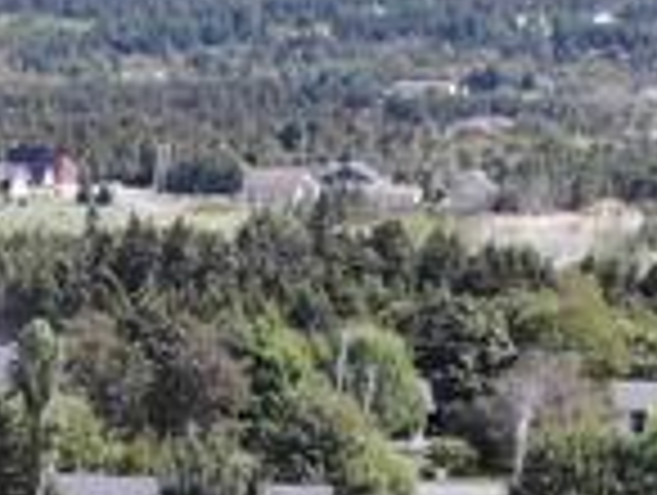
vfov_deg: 7.6
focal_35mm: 168
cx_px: -882
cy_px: 1582
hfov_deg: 10.3
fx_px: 3194
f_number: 2.8
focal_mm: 4.5
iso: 100
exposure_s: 1/314
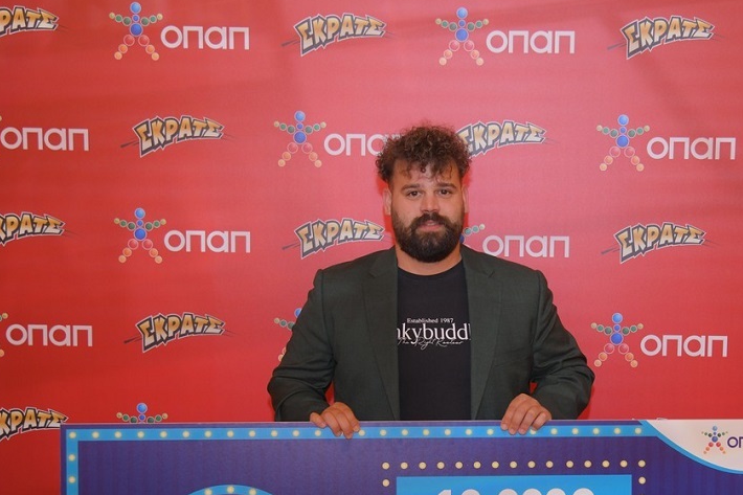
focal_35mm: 62
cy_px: 359
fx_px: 1279
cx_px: 451
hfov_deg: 32.3
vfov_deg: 21.7
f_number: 4
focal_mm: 40
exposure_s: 1/250
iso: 800
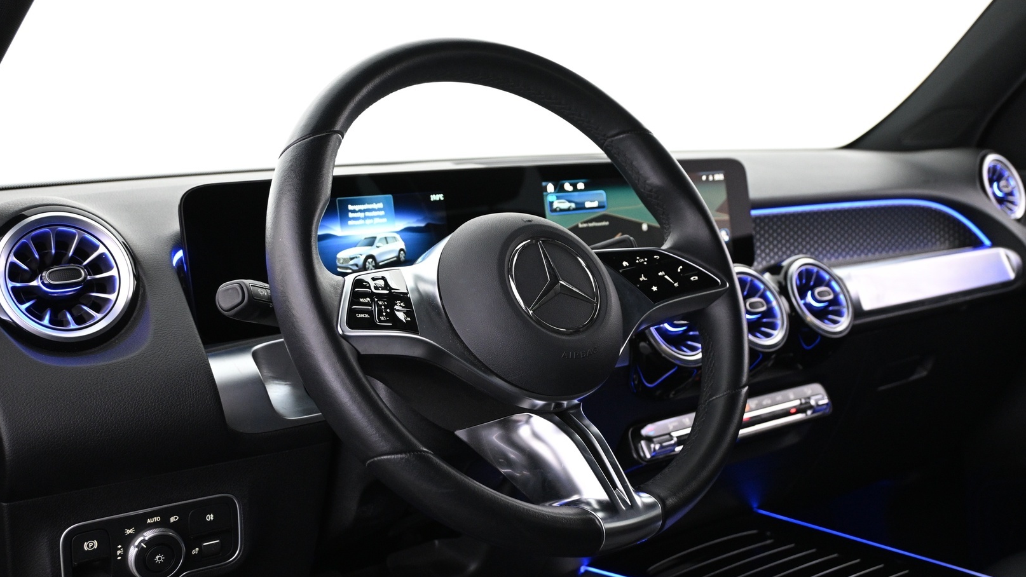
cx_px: 514
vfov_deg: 28.5
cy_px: 292
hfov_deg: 48.6
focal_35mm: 42
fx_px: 1137
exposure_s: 1/20
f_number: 4.5
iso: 1600
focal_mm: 26.5
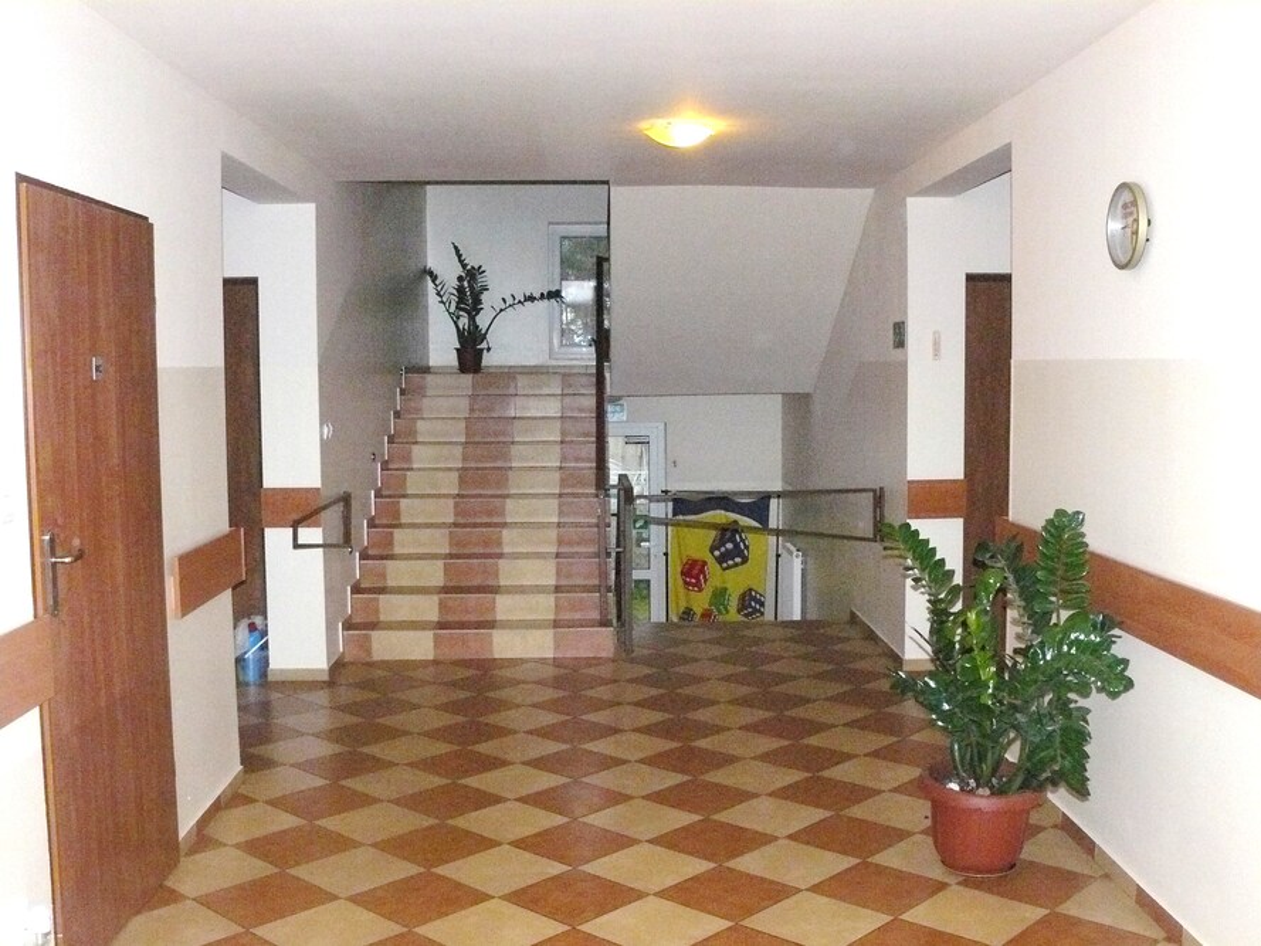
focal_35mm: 36
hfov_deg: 51.3
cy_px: 473
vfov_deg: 39.7
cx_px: 630
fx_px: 1312
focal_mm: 6
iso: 400
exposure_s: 1/60
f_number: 4.5
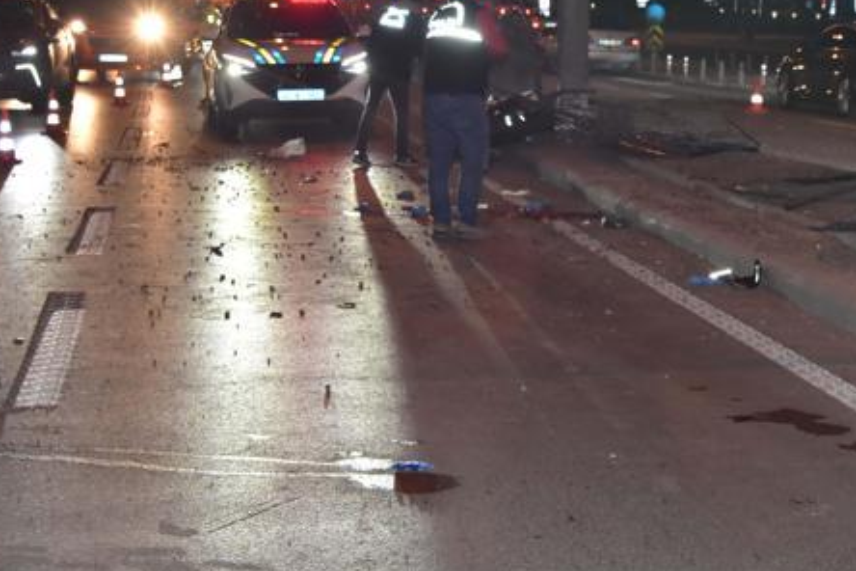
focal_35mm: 104
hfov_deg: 19.6
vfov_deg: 13.2
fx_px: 2473
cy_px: 218
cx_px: 533
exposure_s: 1/80
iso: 1600
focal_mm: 50
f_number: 5.6
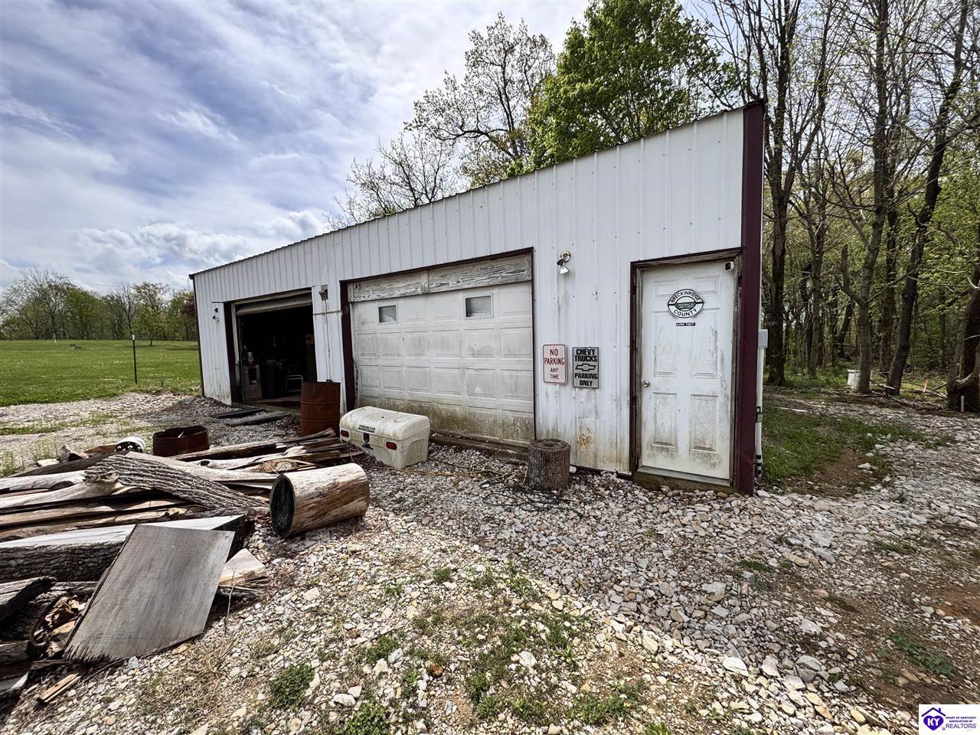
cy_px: 368
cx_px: 490
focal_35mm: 14
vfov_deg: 85.7
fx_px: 396
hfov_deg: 102.1
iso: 50
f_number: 2.2
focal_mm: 2.22
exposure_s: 1/2584
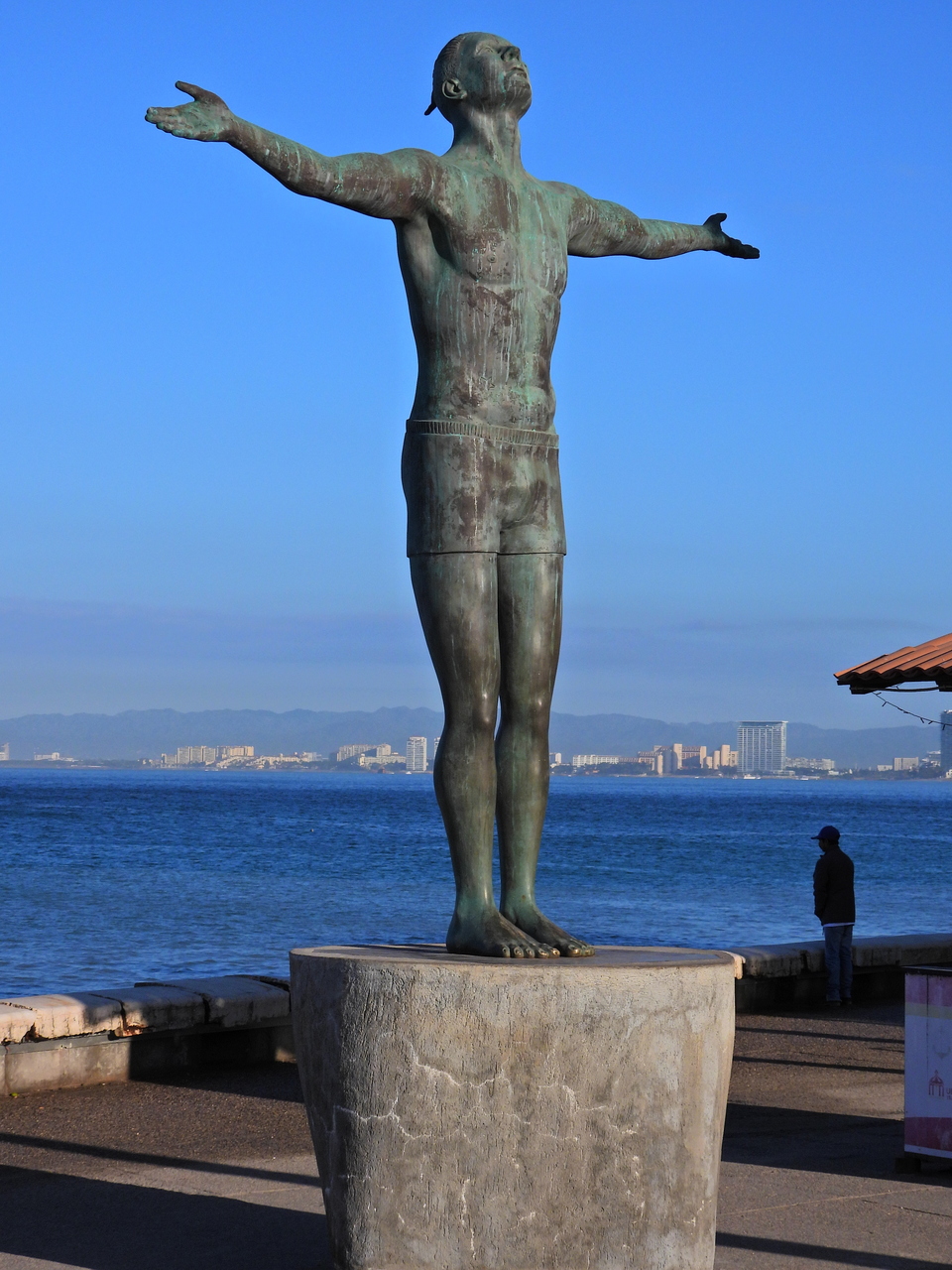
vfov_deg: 24.4
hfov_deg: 18.4
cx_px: 476
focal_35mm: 80
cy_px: 635
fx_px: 2934
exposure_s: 1/2000
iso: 100
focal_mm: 14.3
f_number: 4
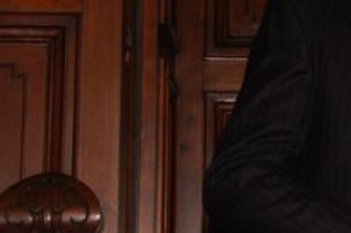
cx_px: 463
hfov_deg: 12.8
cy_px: 49
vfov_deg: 8.8
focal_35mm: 155
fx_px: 1509
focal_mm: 32
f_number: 5.6
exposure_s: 1/60
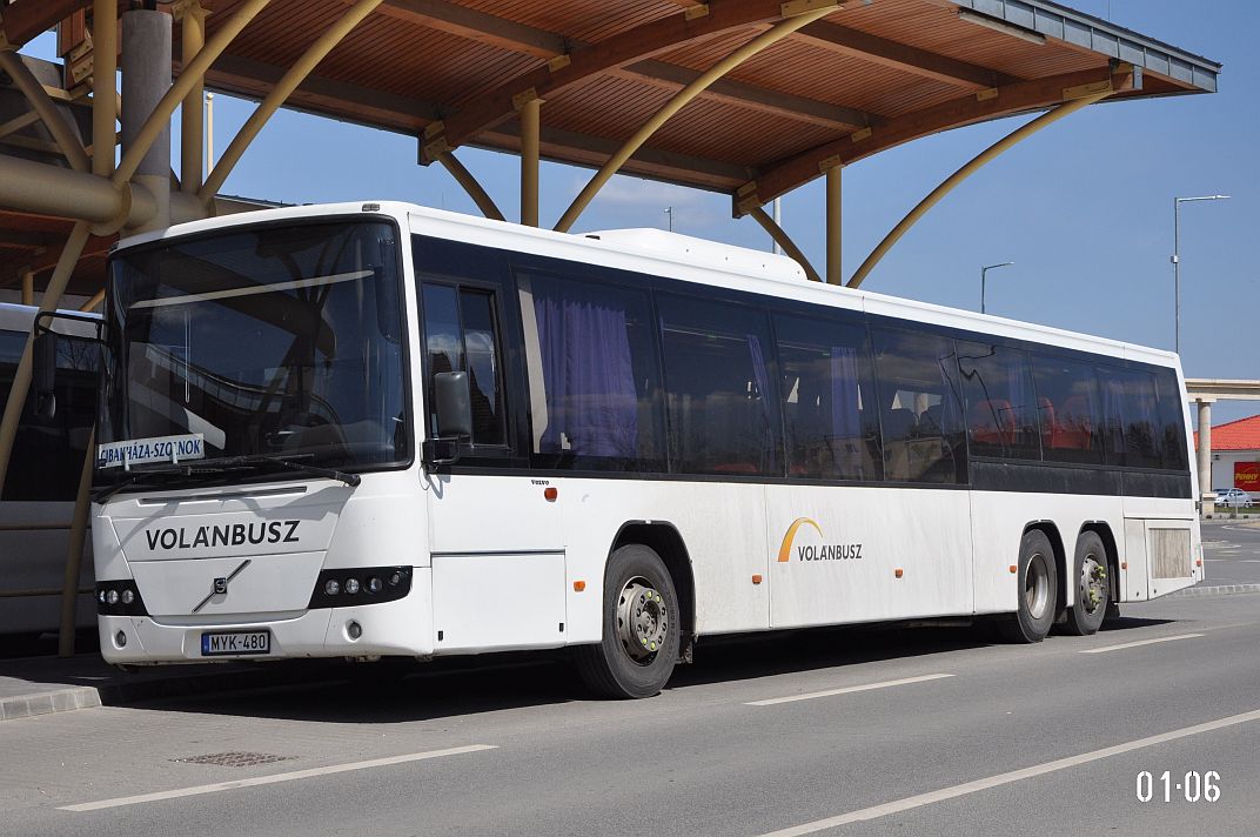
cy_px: 418
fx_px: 2202
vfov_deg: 21.5
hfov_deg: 31.9
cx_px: 630
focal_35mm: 63
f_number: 7.1
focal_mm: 42
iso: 400
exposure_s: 1/2000
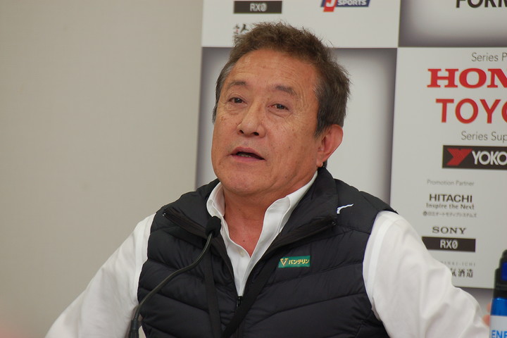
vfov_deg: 4.6
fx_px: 4225
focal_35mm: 300
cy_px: 169
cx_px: 254
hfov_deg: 6.9
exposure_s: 1/60
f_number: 5.6
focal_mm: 200
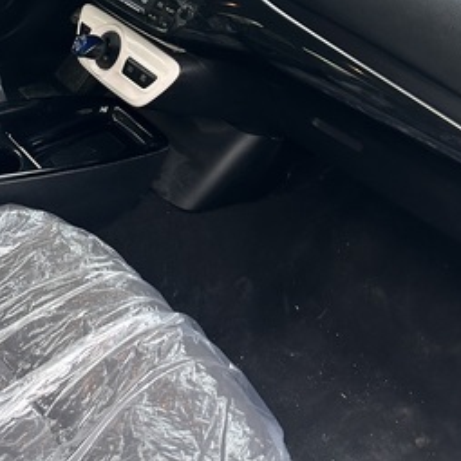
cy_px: -80
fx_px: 753
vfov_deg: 29.6
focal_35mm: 50
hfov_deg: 32.8
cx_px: 76
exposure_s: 1/121
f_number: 1.78
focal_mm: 6.86
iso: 160
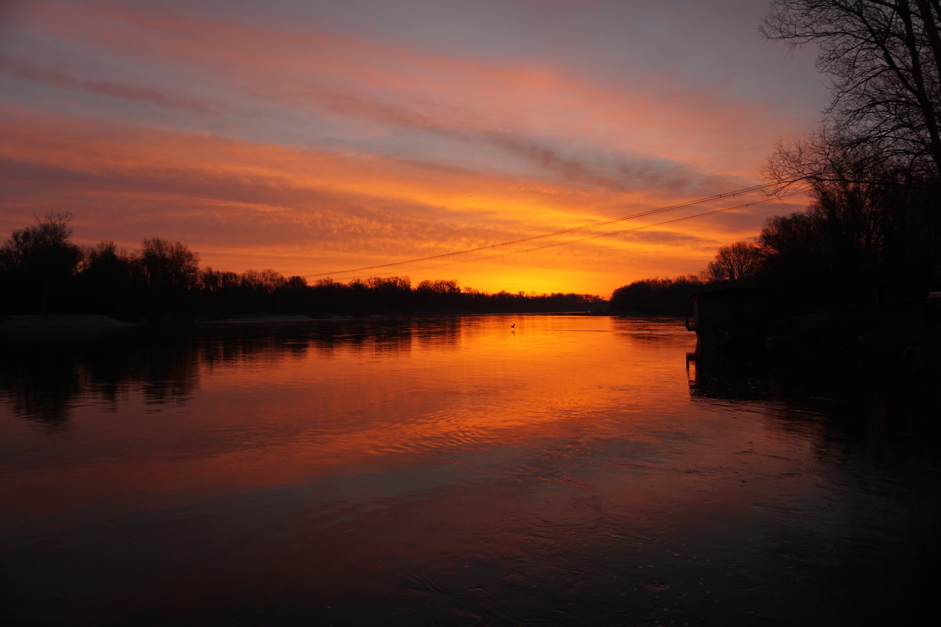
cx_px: 470
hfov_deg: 73.7
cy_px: 314
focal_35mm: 24
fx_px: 627
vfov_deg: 53.1
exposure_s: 1/60
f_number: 4
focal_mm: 16
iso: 100
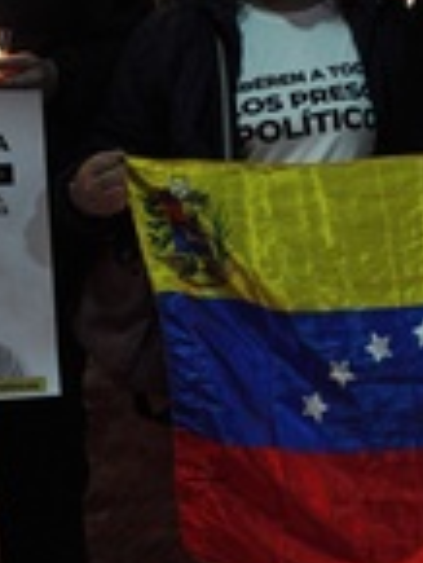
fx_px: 1936
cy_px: 379
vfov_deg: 16.5
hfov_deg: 11.5
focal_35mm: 119
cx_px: 765
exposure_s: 1/500
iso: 2500
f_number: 1.4
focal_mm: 35
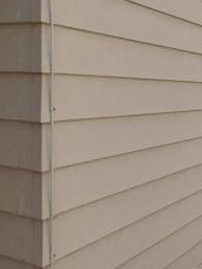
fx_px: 358
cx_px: 256
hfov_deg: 27.0
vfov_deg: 41.2
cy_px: 123
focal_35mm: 46
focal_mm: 1.64
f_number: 2.2
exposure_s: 1/3093
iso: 40
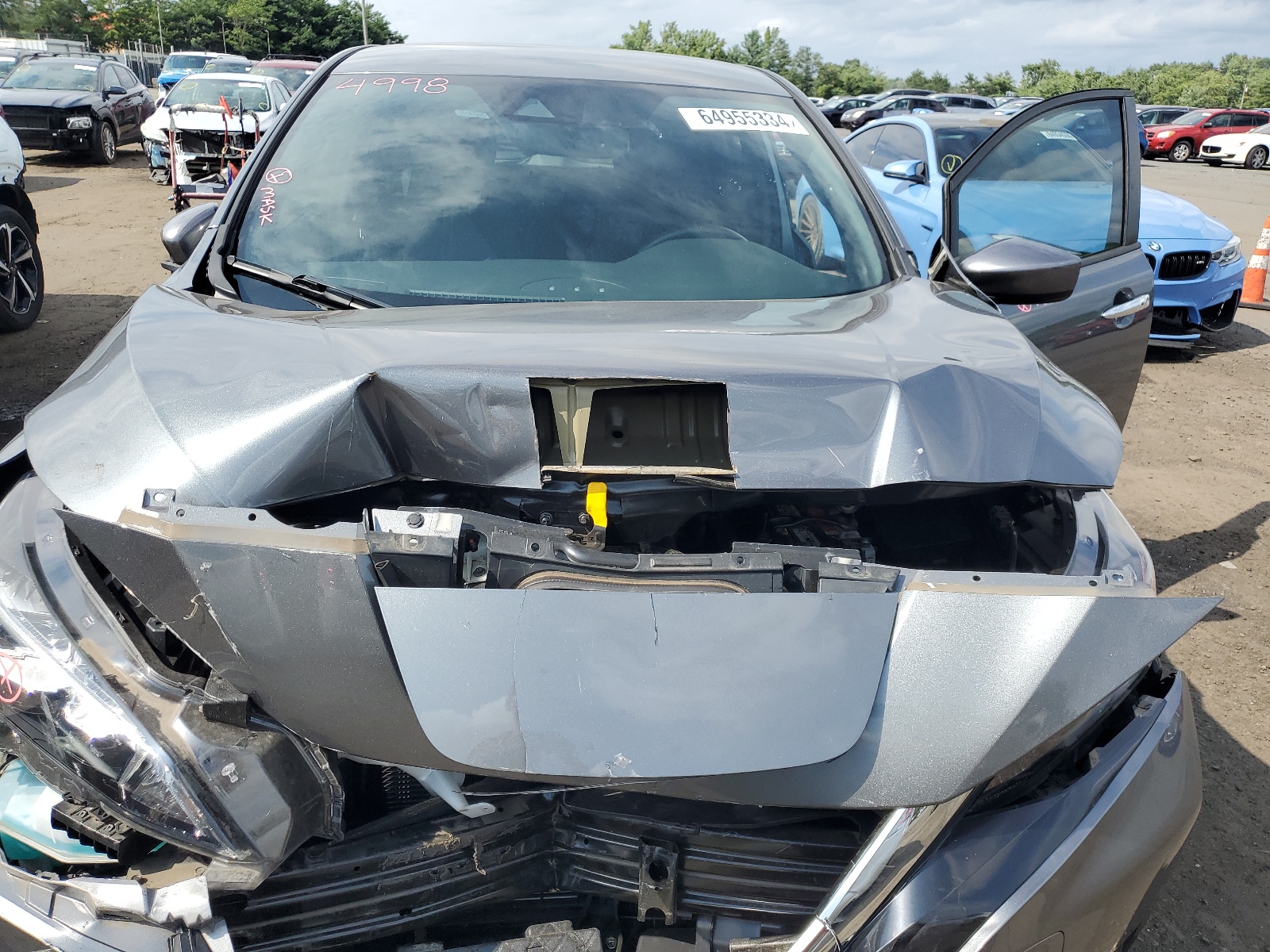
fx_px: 954
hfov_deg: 67.3
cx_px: 635
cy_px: 476
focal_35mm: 26
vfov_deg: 53.1
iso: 50
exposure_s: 1/2500
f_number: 1.5
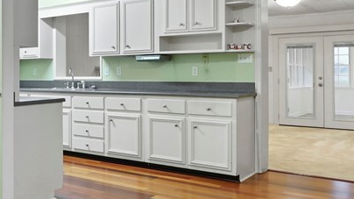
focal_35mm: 45
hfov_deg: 42.8
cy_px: 70
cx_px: 56
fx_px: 422
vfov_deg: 26.4
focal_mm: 16
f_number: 9
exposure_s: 3.2
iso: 320
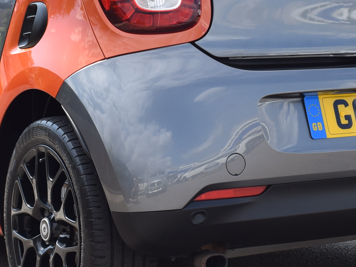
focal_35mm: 114
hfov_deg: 17.3
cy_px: 60
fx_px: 1172
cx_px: 184
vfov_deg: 12.9
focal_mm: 32
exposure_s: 1/320
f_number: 9
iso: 200
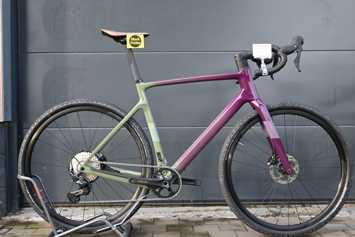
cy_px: 118
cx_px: 178
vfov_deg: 31.9
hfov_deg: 46.4
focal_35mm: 42
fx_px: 414
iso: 125
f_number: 4.5
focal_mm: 28
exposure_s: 1/60
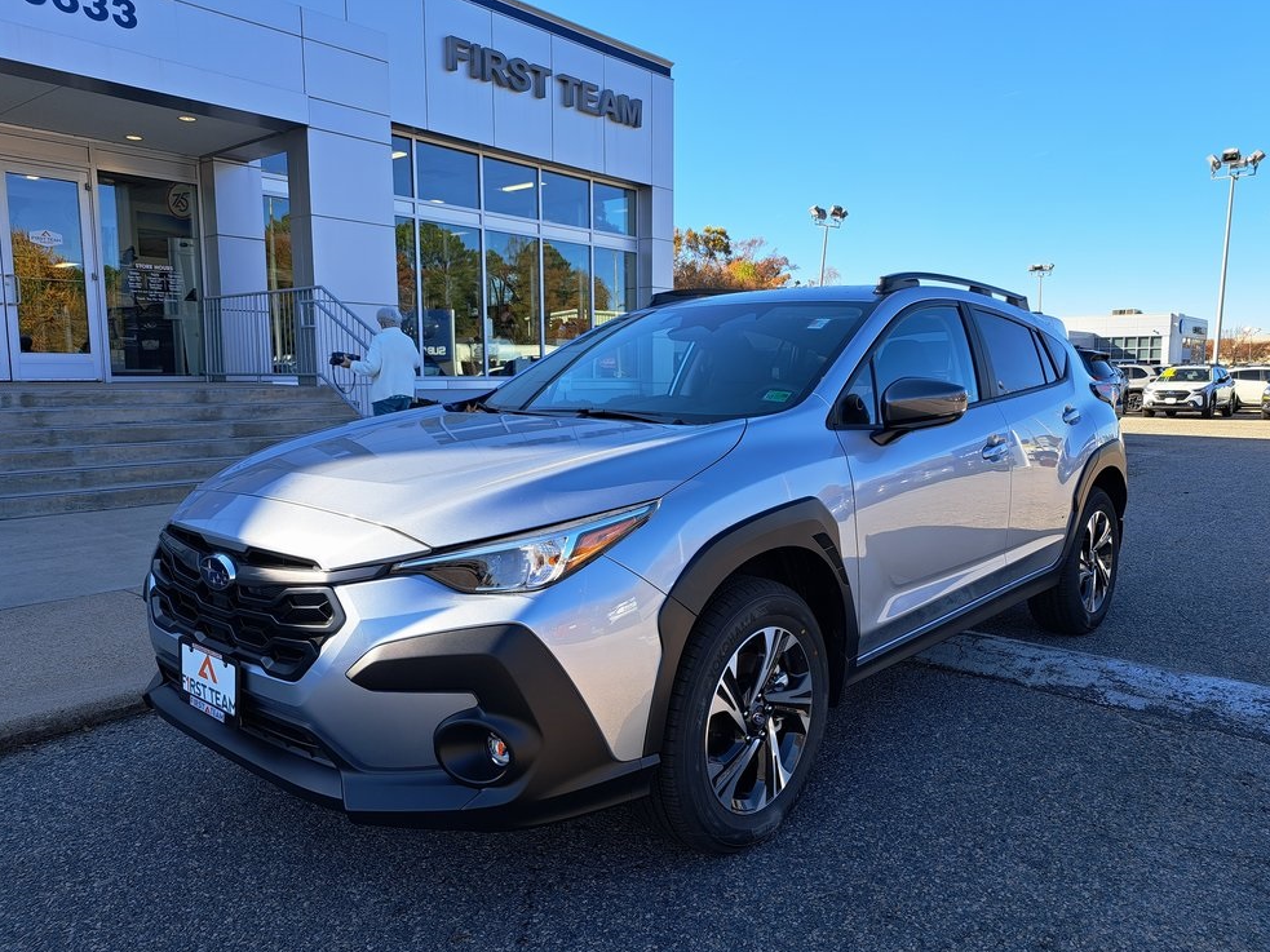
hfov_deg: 69.4
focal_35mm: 25
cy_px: 492
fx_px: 917
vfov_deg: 54.9
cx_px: 652
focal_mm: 5.23
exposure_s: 1/582
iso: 50
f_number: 1.8
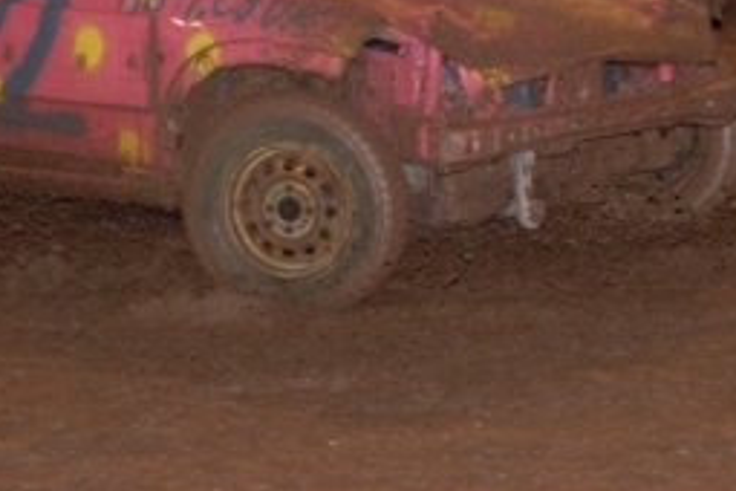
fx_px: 4993
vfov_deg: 5.6
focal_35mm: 244
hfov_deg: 8.4
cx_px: 398
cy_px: -113
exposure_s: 1/60
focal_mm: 65
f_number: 5.3
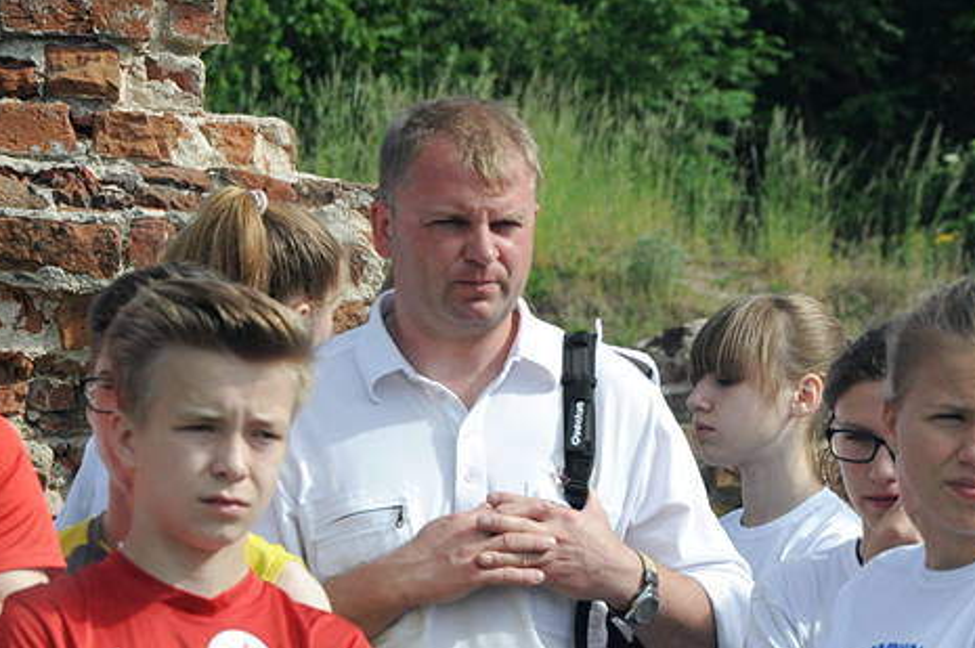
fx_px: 7789
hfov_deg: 7.2
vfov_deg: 4.8
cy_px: 502
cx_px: 623
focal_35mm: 288
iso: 800
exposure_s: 1/1250
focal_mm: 105
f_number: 9
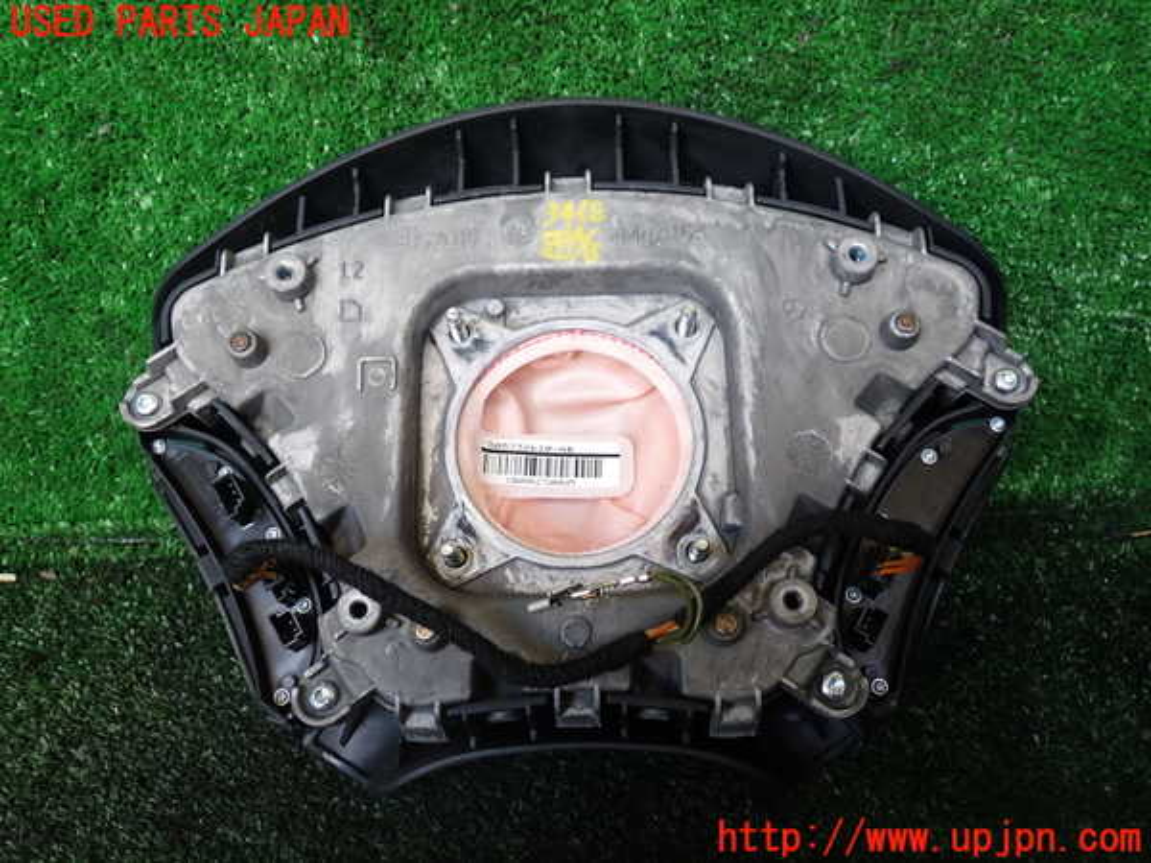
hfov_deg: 60.0
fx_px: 998
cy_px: 432
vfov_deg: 46.8
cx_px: 576
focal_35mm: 30
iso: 160
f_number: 2.3
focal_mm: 5.4
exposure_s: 1/60
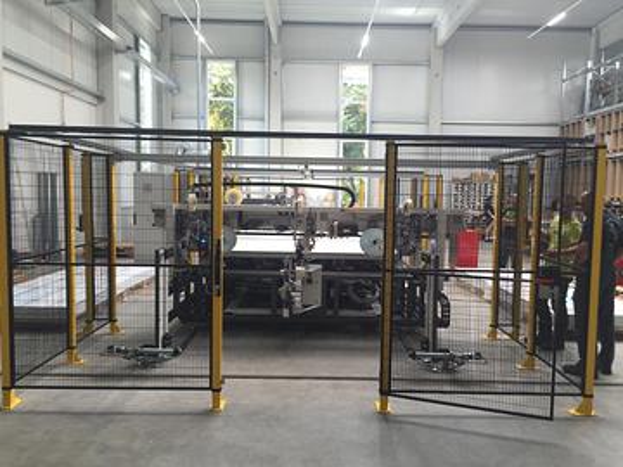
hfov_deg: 61.7
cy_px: 234
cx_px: 312
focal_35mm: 29
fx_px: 522
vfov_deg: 48.2
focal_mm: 4.15
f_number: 2.2
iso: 40
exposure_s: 1/50
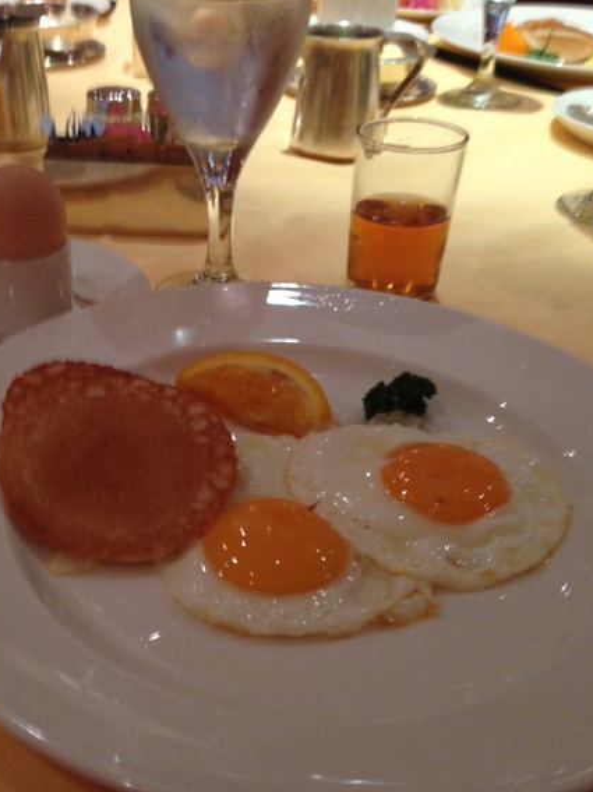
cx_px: 208
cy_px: 417
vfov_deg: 42.1
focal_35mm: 45
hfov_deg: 32.0
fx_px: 1028
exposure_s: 1/20
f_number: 2.4
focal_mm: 4.12
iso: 160
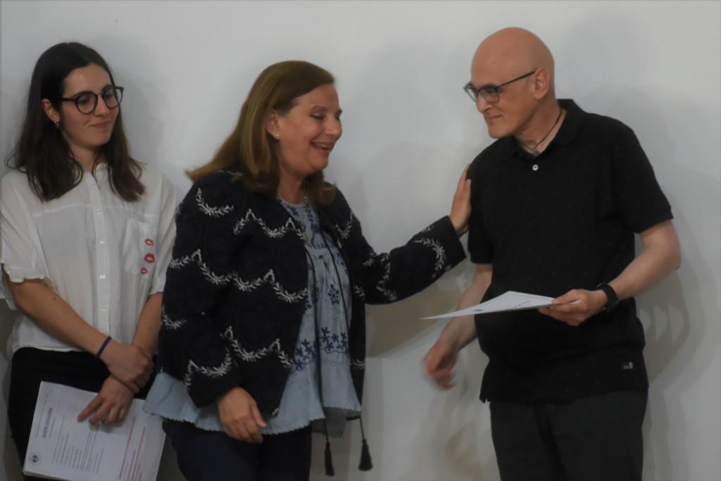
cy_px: 240
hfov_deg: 18.2
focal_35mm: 112
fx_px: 2253
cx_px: 360
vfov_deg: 12.2
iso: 800
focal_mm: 75
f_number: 5
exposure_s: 1/50
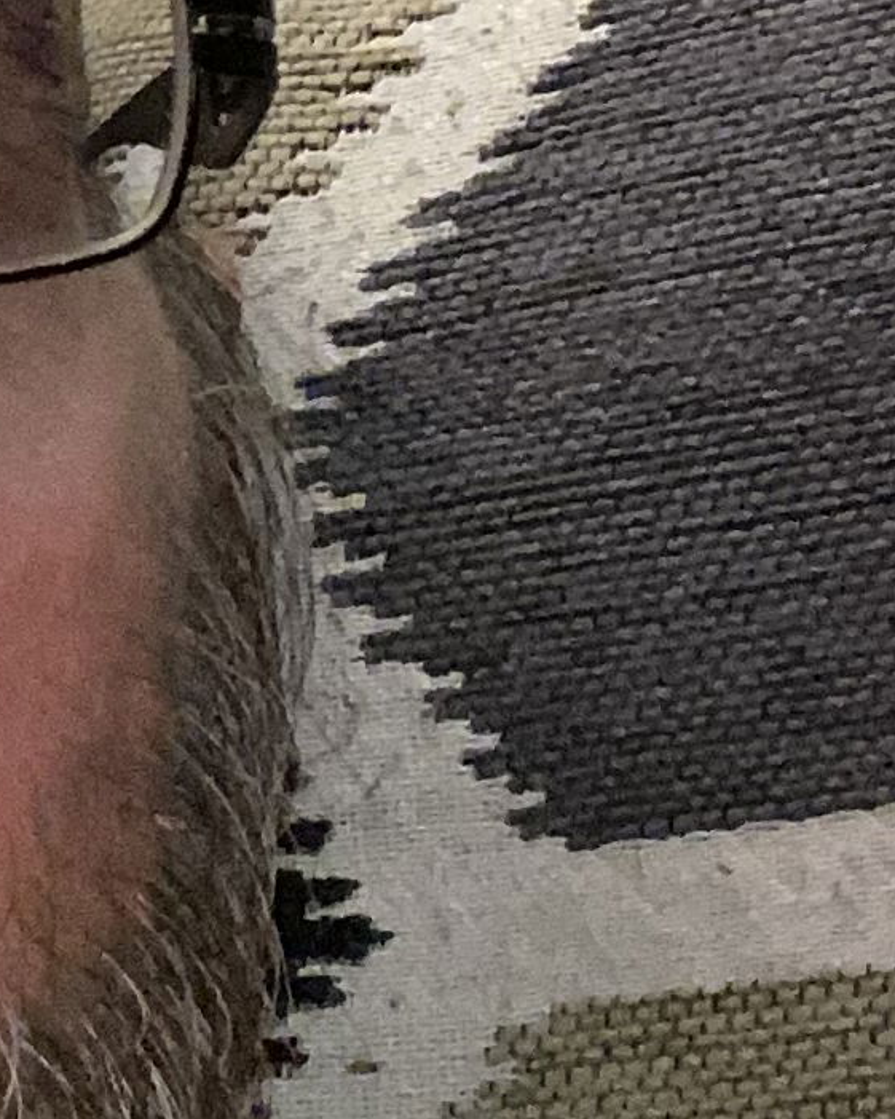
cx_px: -830
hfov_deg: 11.0
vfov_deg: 14.7
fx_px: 4270
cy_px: 88
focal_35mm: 129
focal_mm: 2.71
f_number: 2.2
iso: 500
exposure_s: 1/22
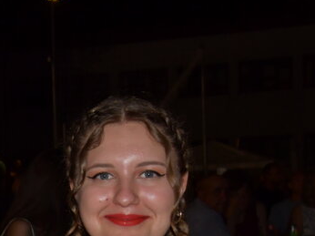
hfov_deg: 16.5
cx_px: -76
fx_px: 1037
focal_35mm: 114
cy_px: 249
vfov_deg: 12.8
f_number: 5.6
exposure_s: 1/60
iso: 1250
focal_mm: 27
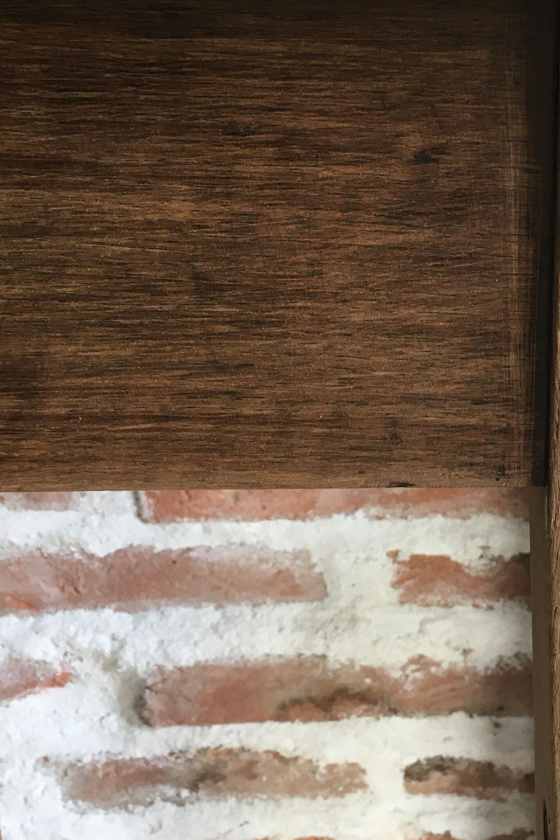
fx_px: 1377
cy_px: 377
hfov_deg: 22.5
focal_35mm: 59
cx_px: 484
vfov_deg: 33.9
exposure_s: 1/33
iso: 50
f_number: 2.2
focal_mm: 4.15
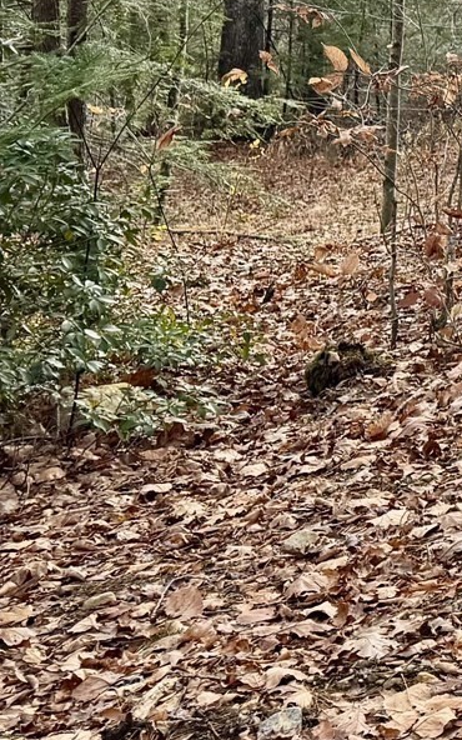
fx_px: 1773
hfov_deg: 12.6
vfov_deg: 22.3
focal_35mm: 88
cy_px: -56
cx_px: 998
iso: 80
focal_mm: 6.76
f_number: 1.78
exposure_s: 1/1112
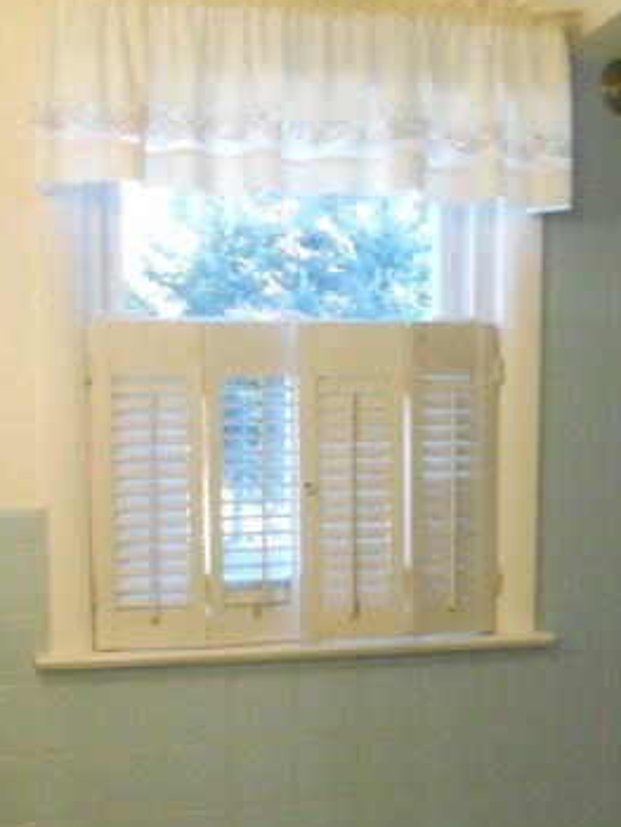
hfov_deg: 25.7
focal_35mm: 57
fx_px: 1362
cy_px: 631
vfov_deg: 33.0
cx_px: 281
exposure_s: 1/30
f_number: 3.2
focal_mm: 4.6
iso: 250
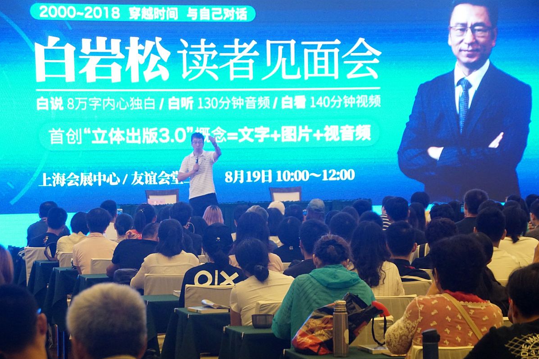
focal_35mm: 136
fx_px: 2036
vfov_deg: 10.1
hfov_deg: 15.1
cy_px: 181
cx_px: 270
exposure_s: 1/125
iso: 3200
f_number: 8
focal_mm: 90
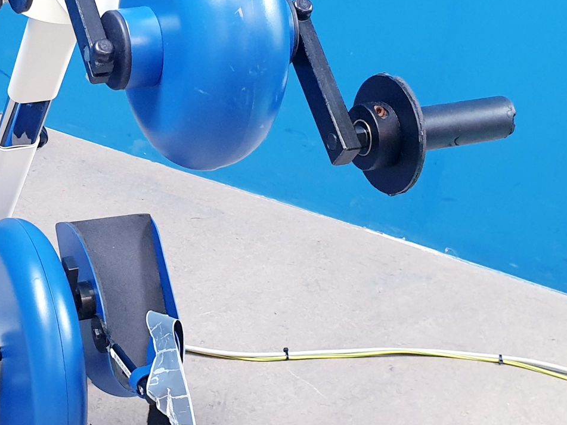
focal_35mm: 70
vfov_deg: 21.0
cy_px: 201
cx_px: 60
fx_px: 1146
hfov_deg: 26.9
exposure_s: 1/33
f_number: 2.4
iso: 250
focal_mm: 4.3
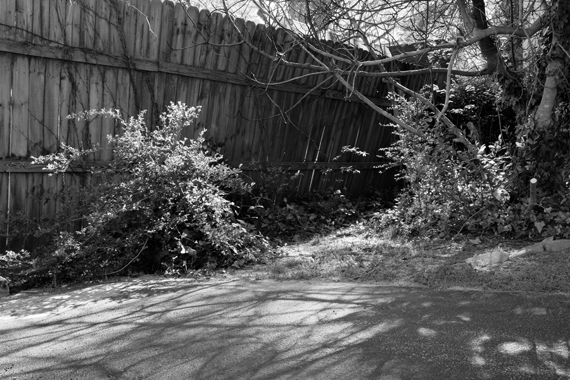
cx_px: 285
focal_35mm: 41
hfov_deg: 47.4
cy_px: 190
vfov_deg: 32.6
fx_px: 649
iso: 800
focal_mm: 27
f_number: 13
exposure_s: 1/56
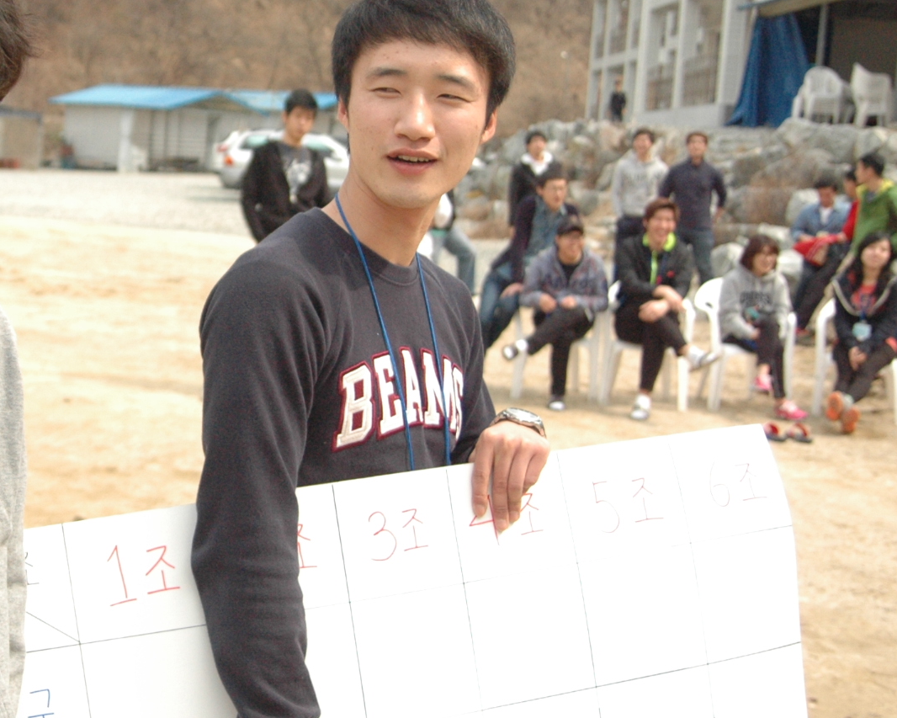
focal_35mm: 65
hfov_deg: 28.2
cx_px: 119
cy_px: 268
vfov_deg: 23.4
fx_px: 1726
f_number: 3.2
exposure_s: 1/6400
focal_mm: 22
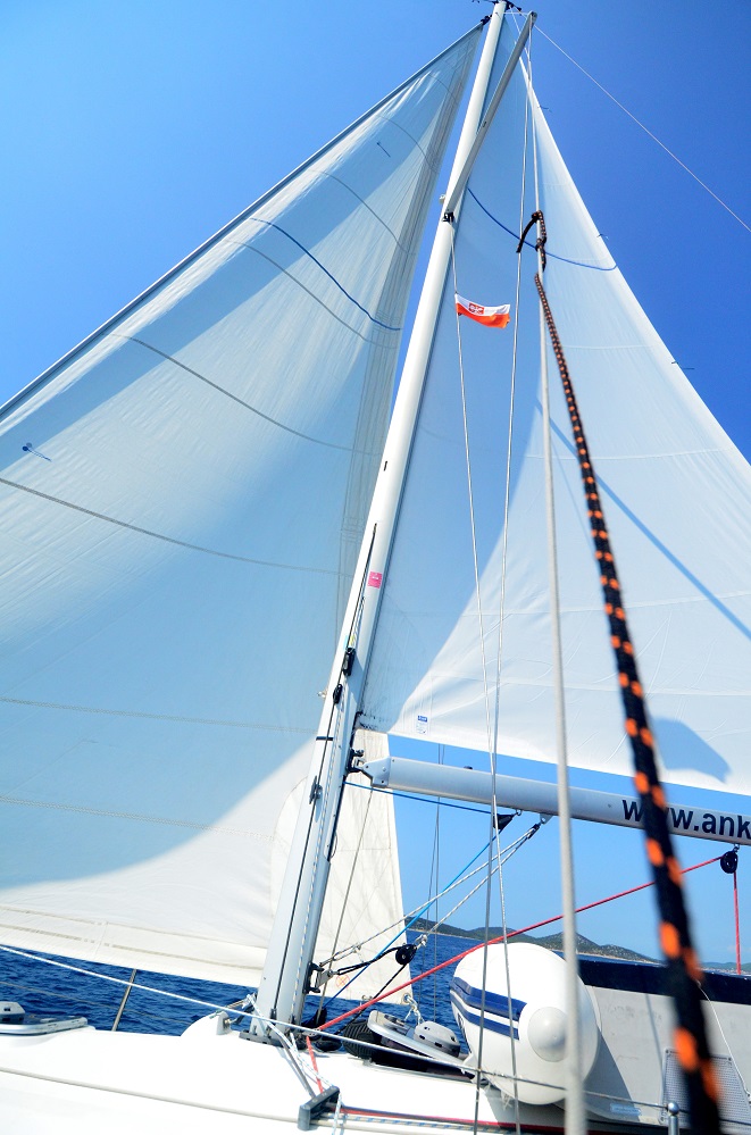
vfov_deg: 90.1
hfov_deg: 67.1
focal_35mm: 18
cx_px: 376
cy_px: 568
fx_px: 566
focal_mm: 12
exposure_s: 1/8000
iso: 1250
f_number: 5
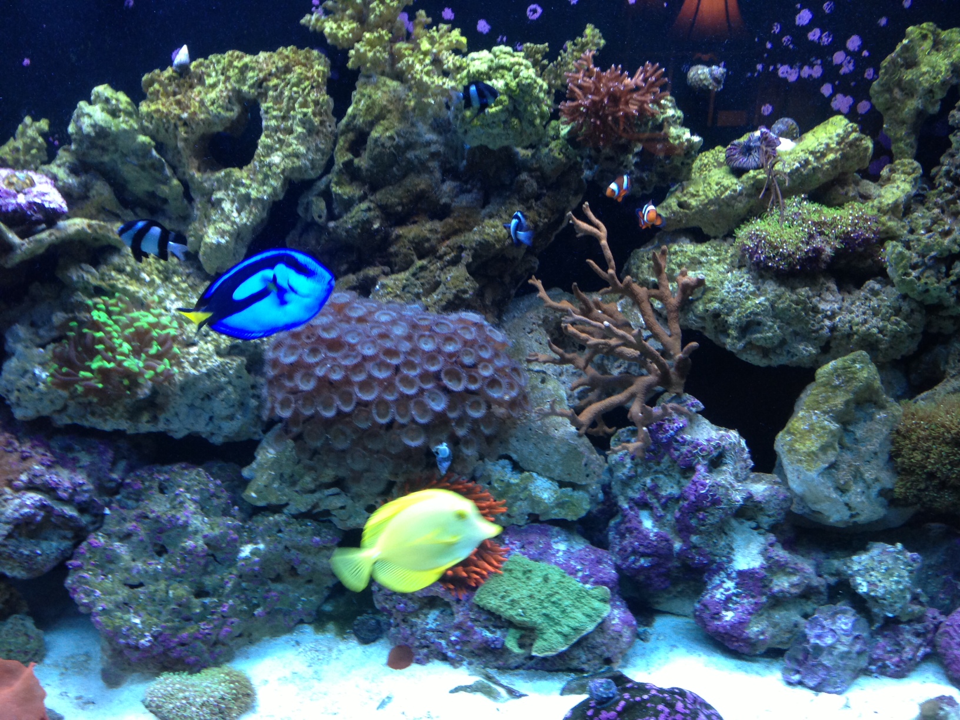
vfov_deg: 42.9
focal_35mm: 33
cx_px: 480
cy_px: 360
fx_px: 915
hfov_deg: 55.4
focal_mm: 4.13
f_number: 2.4
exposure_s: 1/20
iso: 100
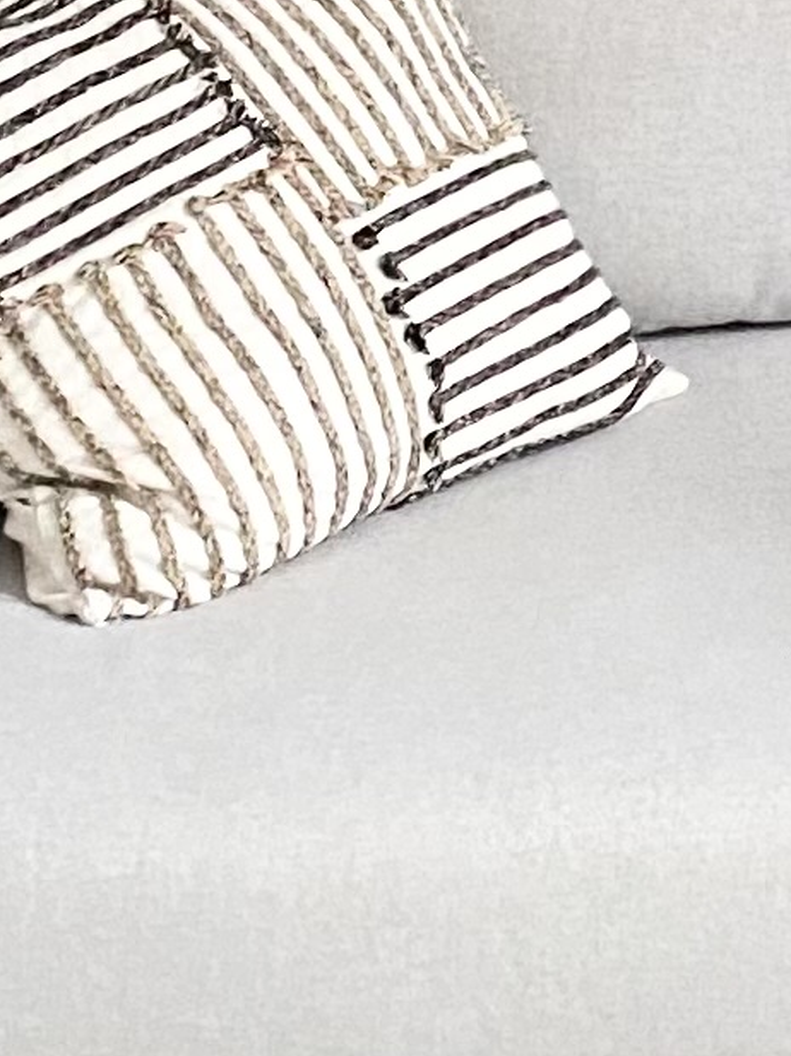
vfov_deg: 11.0
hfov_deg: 8.1
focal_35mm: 170
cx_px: 1847
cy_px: -763
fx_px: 5185
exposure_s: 1/50
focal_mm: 4.25
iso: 500
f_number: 1.8
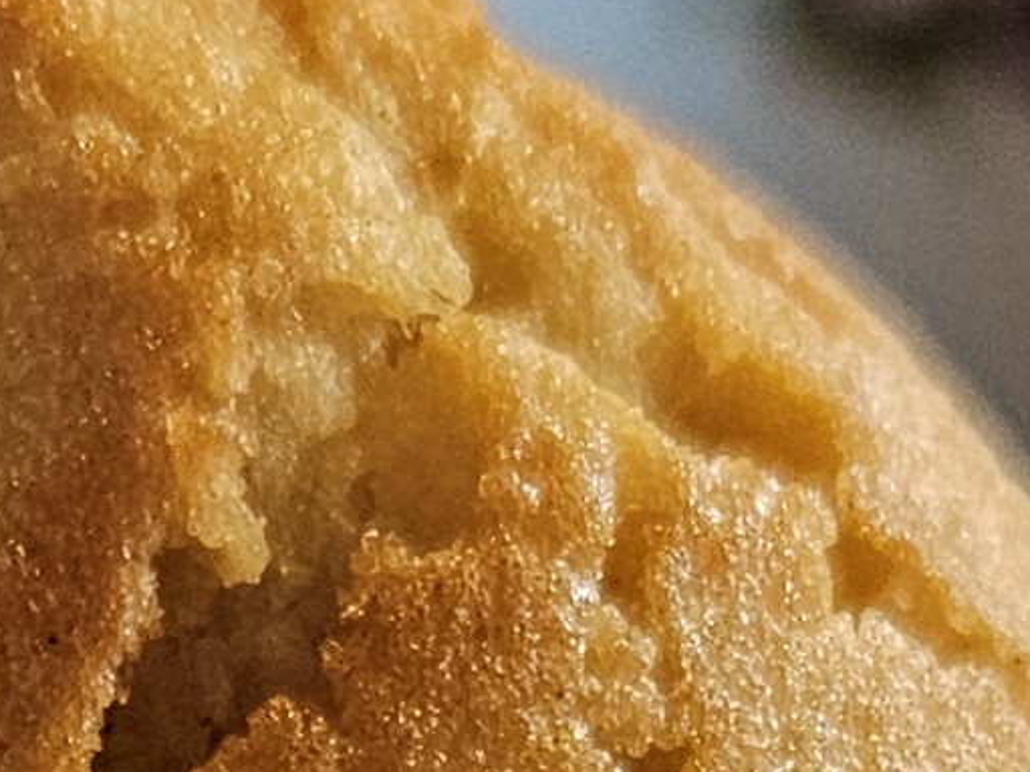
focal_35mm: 180
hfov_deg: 10.9
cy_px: 1742
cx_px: -28
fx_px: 5355
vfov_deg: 7.8
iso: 400
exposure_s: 1/100
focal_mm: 5.4
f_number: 1.8
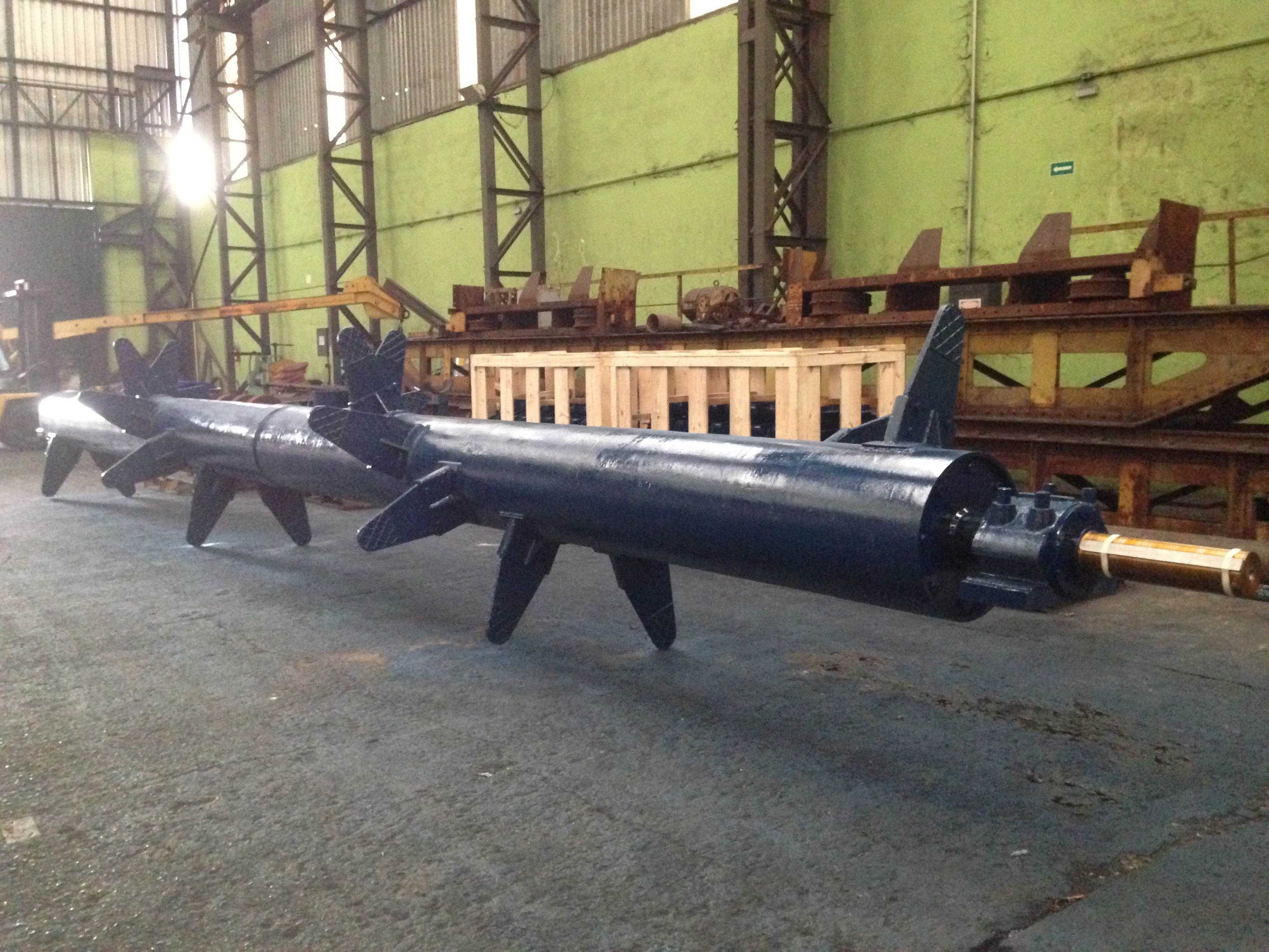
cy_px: 476
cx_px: 634
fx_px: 1210
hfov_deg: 55.4
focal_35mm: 33
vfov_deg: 42.9
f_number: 2.4
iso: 640
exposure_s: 1/15
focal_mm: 4.12
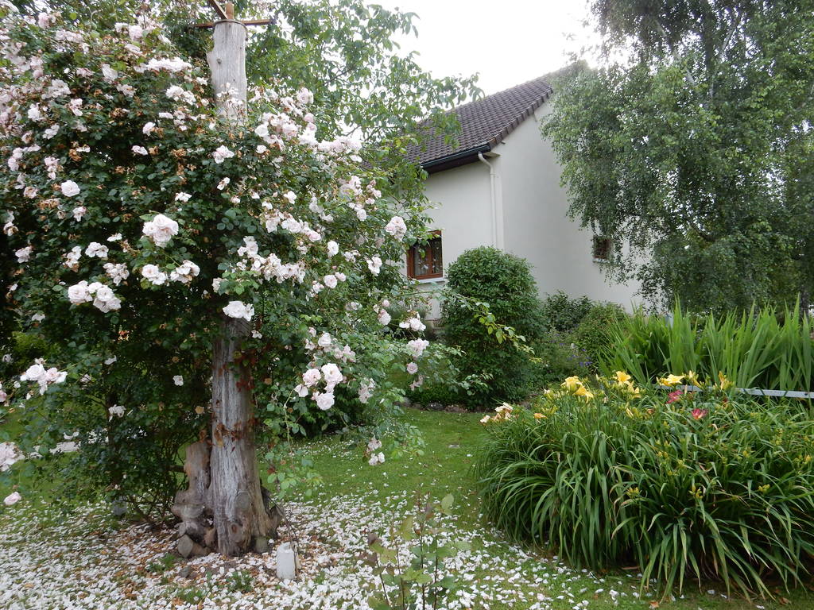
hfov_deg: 69.4
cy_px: 305
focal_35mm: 25
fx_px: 588
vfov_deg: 54.9
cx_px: 407
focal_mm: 4.5
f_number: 3.7
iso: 125
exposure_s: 1/200
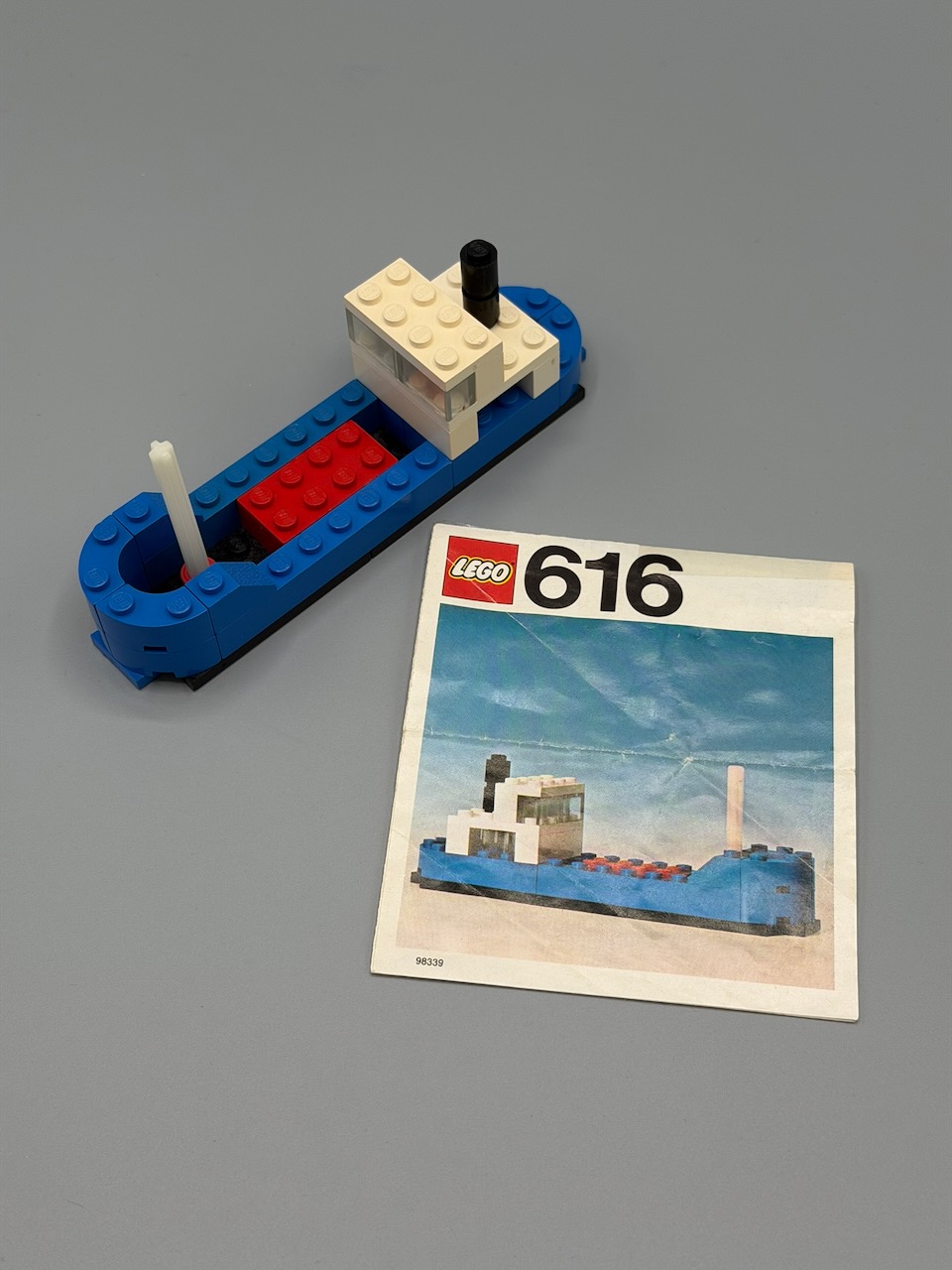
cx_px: 476
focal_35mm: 48
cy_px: 635
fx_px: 1760
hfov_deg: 30.3
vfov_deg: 39.7
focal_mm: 6.76
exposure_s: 1/917
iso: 64
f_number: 1.78
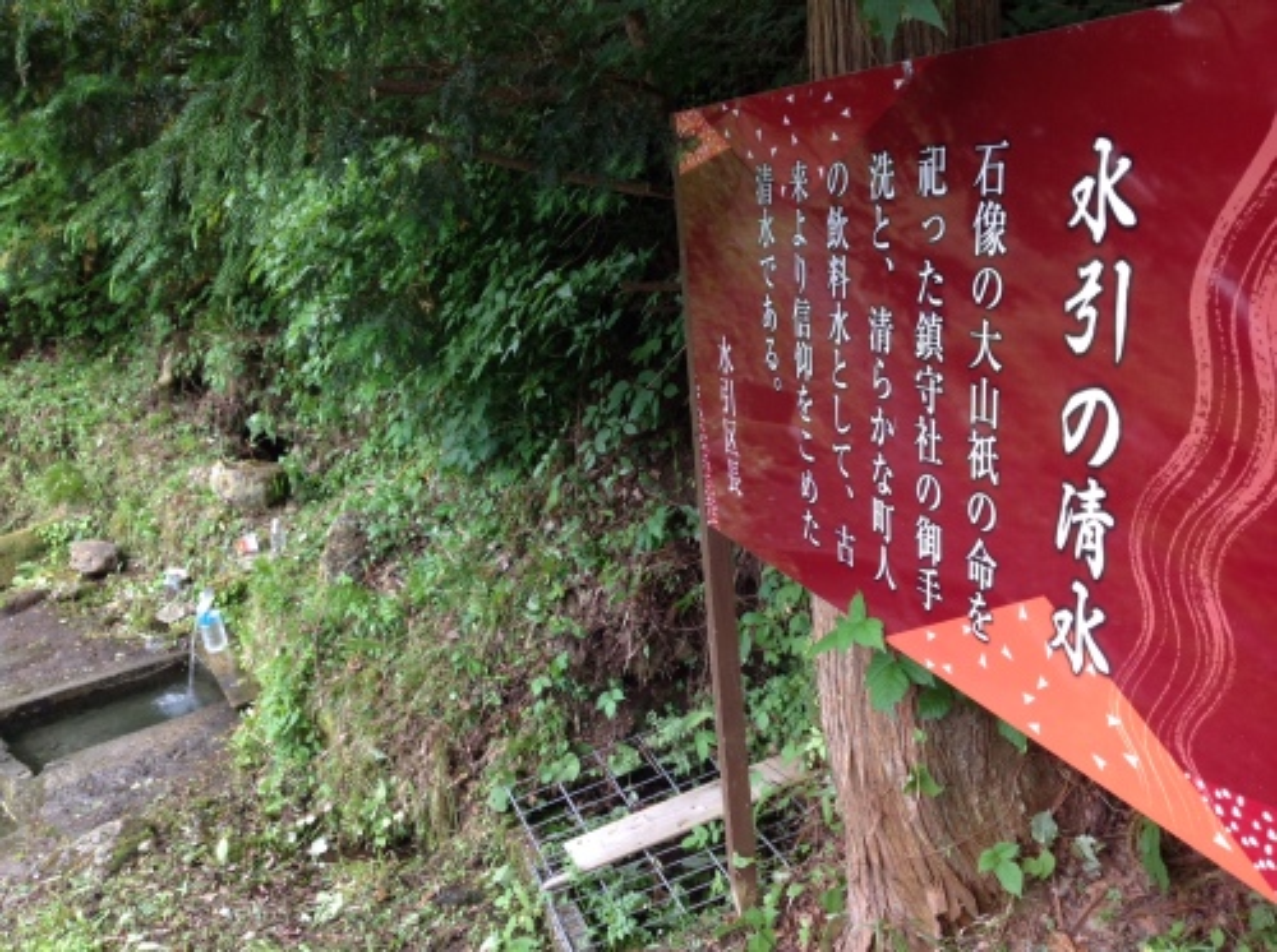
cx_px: 638
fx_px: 1289
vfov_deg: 40.6
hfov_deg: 52.7
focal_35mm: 35
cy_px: 476
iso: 64
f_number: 2.4
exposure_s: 1/60
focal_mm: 4.28
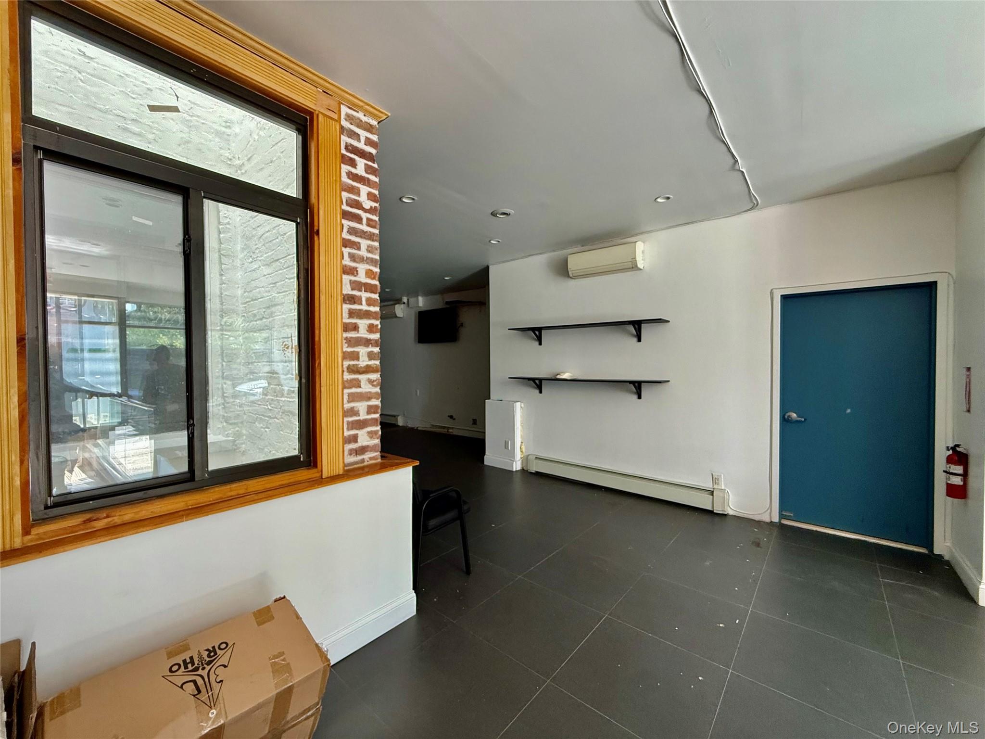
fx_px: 398
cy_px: 370
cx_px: 492
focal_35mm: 14
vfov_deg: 85.7
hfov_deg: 102.1
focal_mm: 2.22
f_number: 2.2
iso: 250
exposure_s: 1/99
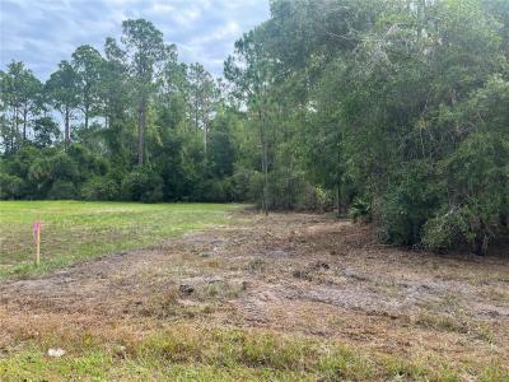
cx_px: 254
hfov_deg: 67.3
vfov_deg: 53.1
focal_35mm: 26
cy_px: 191
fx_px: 382
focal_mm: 5.1
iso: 50
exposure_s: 1/858
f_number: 1.6
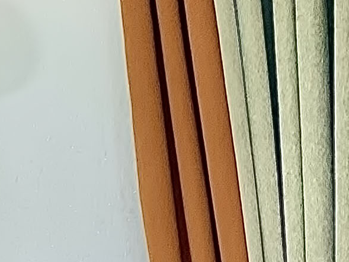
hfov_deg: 10.5
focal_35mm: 178
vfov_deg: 7.8
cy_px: 601
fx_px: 1795
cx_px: -265
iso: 64
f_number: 1.8
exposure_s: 1/50
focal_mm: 4.25
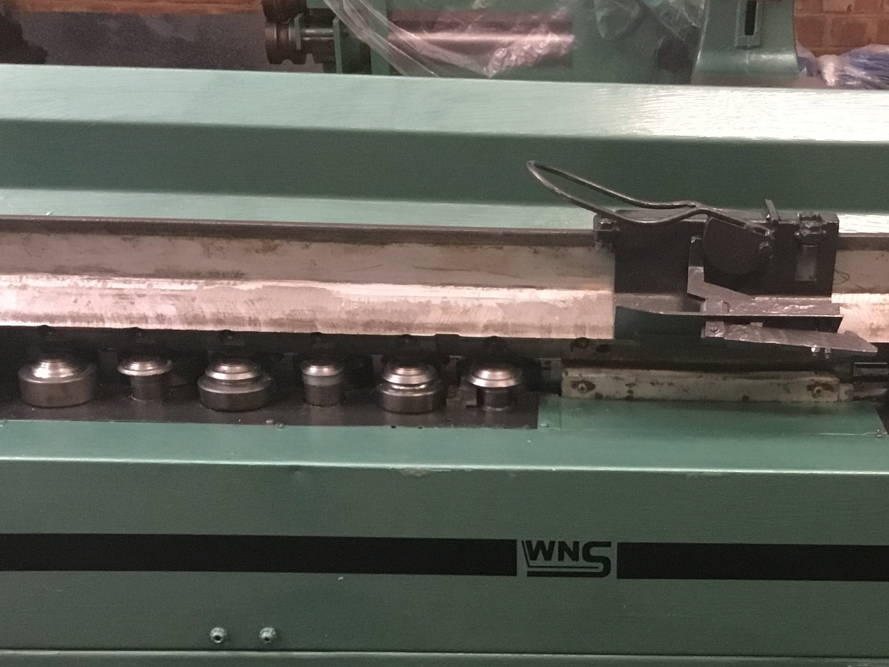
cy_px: 580
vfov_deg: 25.4
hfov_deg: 34.0
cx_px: 607
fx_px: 1438
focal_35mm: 56
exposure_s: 1/25
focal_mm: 3.3
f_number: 2.4
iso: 200
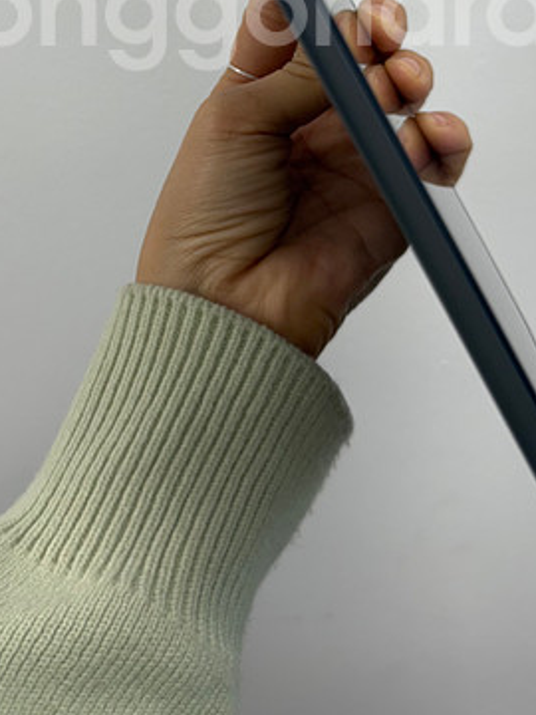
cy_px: 14
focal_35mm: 50
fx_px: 1032
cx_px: 198
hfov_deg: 29.0
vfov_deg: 34.9
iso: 64
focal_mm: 6.76
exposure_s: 1/120
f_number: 1.78
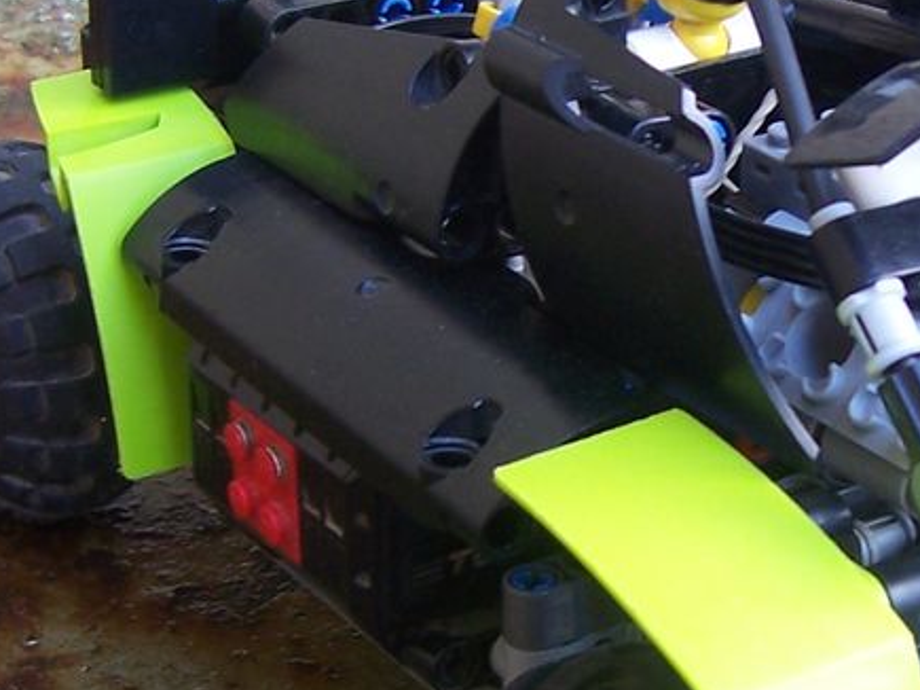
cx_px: 700
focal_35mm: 106
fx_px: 2816
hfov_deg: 18.4
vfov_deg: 14.0
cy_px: 394
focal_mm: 6
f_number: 3
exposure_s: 1/45
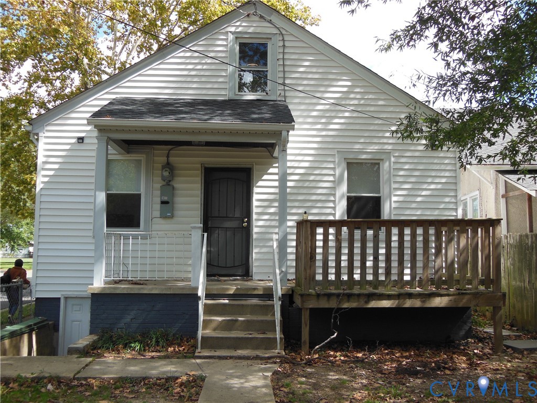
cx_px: 268
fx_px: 527
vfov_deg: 41.8
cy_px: 202
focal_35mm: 34
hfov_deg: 54.0
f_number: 3.9
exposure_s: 1/320
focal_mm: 6
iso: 125
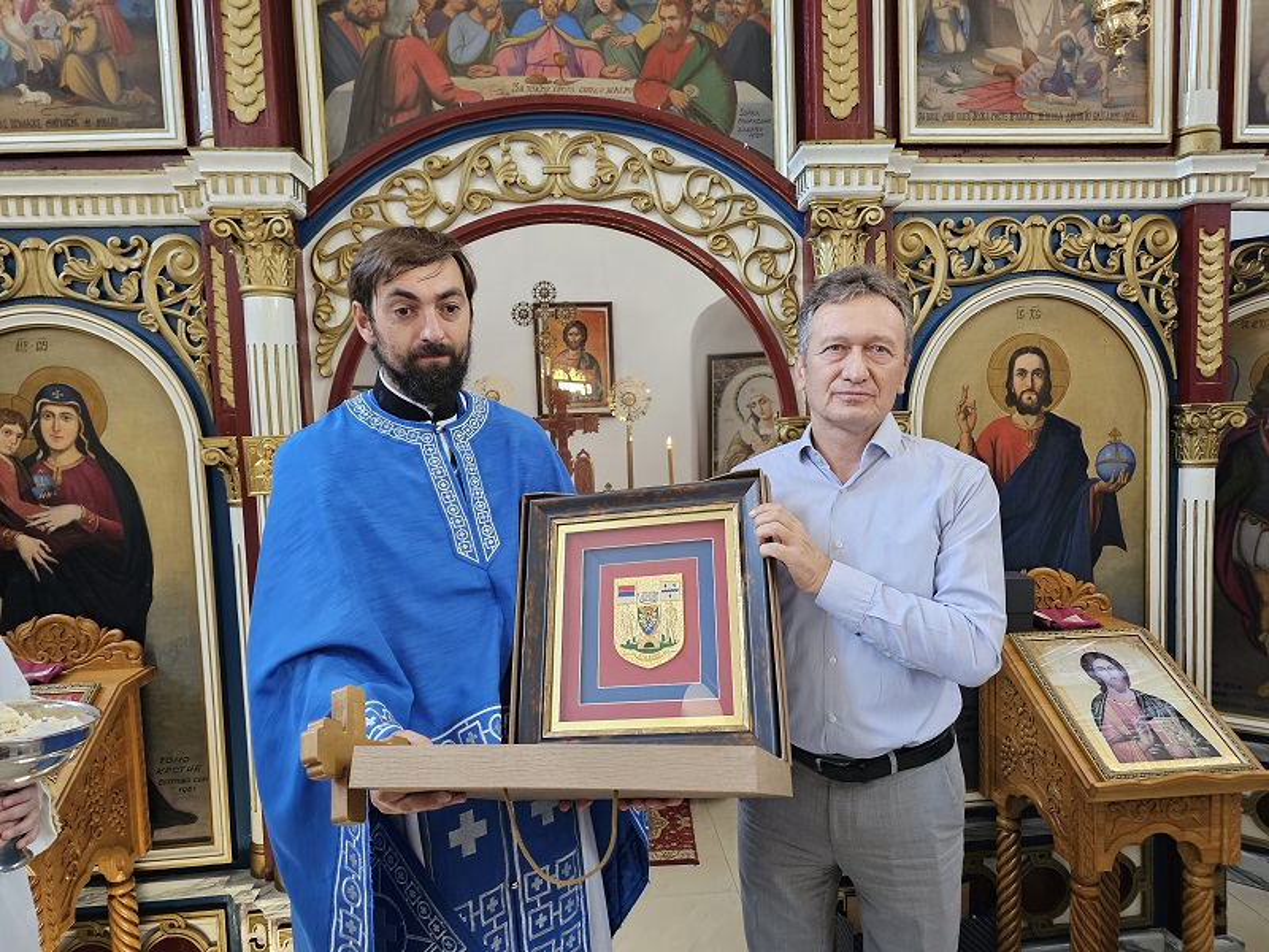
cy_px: 476
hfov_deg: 73.9
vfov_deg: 58.9
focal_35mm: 23
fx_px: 843
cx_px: 634
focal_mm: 6.3
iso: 640
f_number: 1.7
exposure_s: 1/100
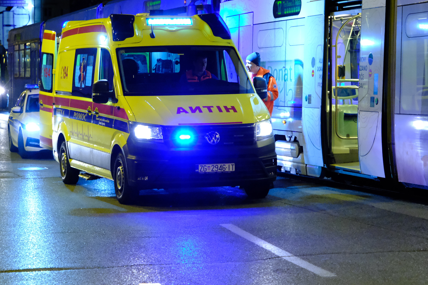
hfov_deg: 18.4
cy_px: 103
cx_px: 144
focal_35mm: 111
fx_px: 1319
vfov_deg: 12.3
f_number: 2.8
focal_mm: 47
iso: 6400
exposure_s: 1/200
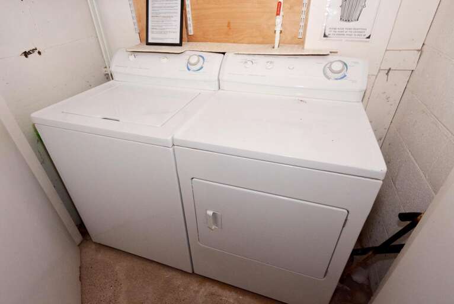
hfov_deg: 85.4
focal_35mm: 20
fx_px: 246
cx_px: 227
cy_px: 152
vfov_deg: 63.3
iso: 1000
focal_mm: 13
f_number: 22
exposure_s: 1/100
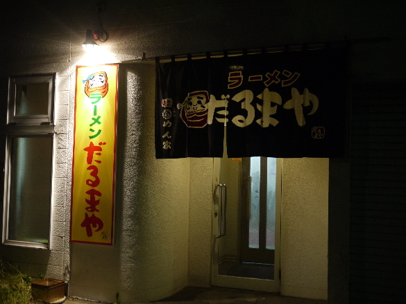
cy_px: 154
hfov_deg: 45.8
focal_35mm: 41
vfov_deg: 35.1
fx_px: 481
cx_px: 206
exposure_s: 1/30
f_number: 1.7
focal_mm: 20
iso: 200
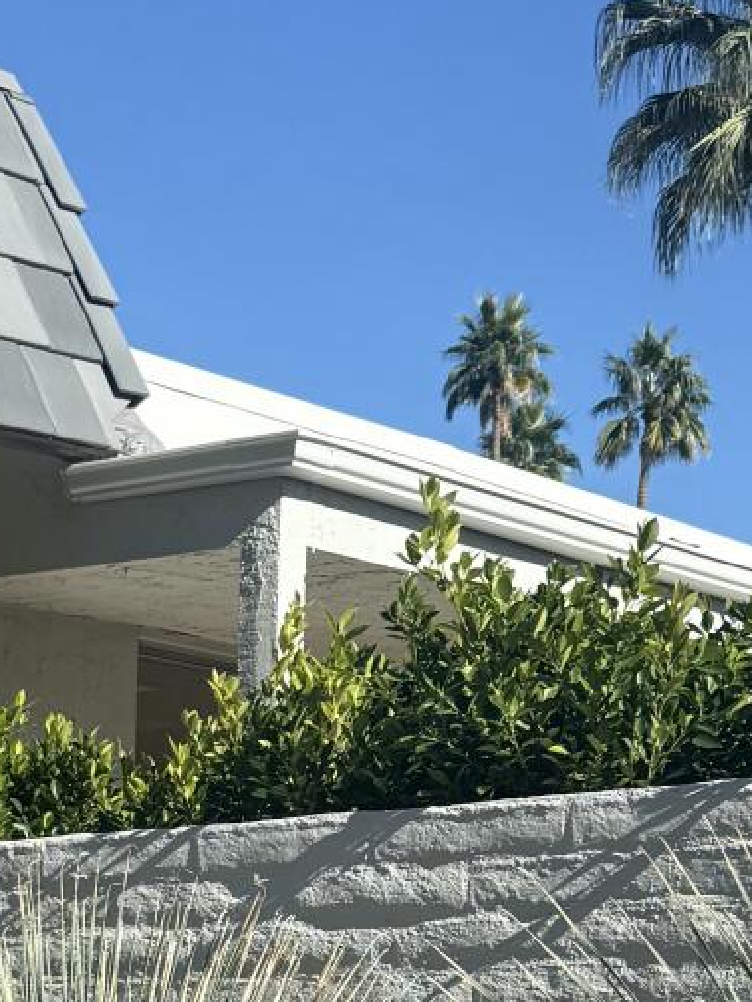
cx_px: -286
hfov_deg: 14.7
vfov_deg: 19.8
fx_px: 2751
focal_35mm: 95
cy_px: 1085
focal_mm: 6.76
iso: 80
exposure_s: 1/3759
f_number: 1.78
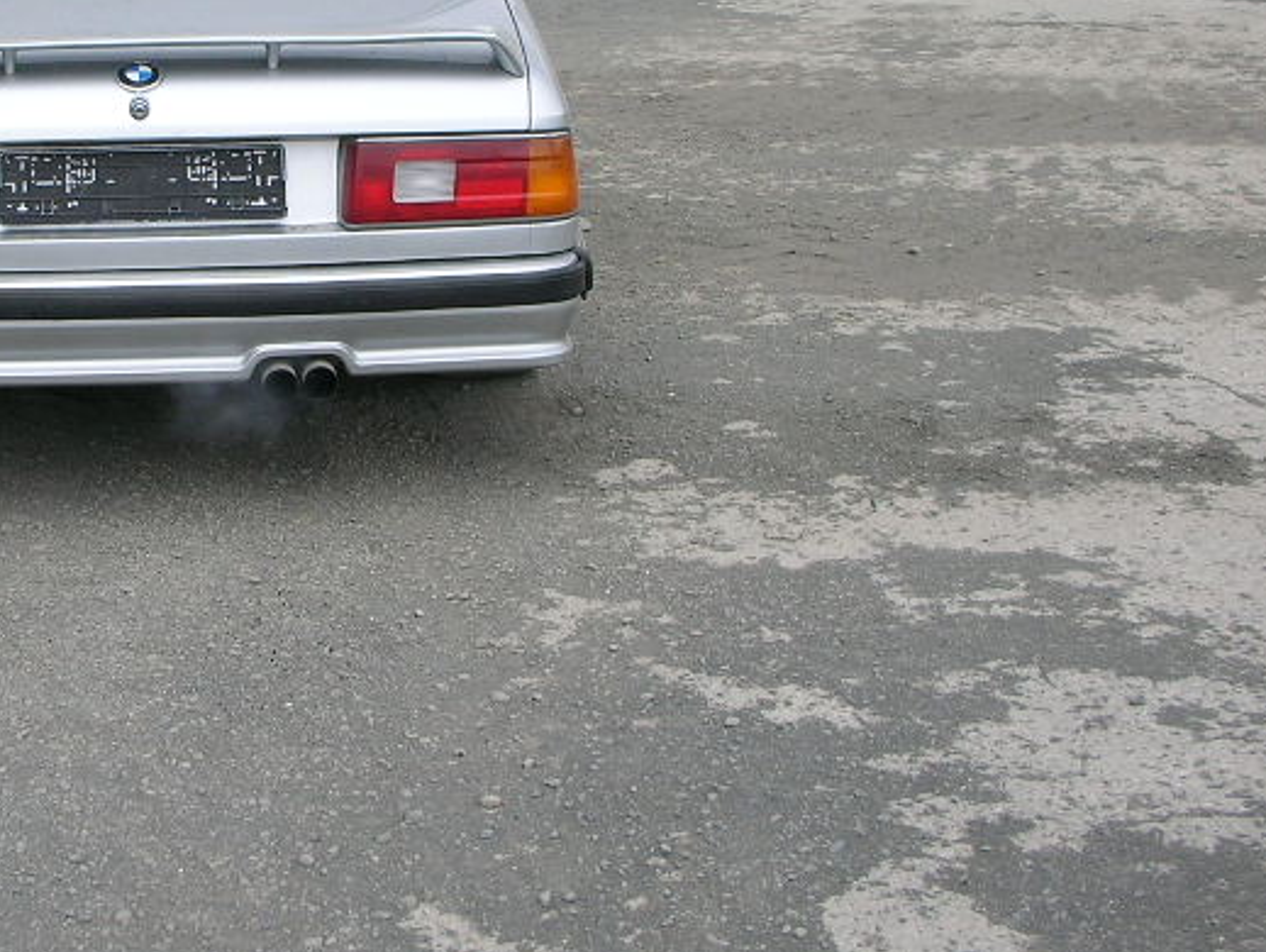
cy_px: 207
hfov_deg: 27.4
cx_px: 210
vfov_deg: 21.1
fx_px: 2525
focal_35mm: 69
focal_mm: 5.8
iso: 50
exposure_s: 1/115
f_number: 3
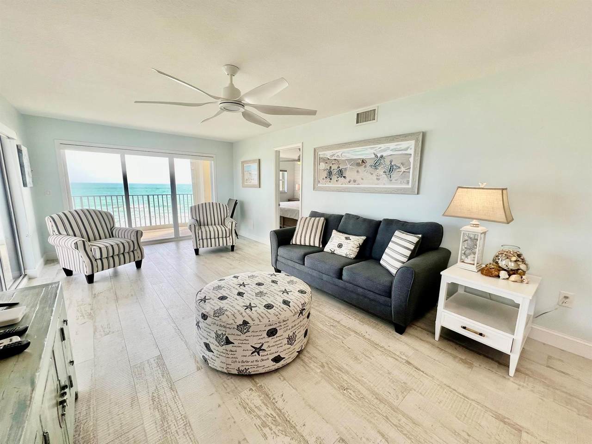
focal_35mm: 13
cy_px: 222
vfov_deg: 89.9
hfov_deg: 106.2
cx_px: 296
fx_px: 222
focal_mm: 1.57
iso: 32
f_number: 1.8
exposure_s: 1/120
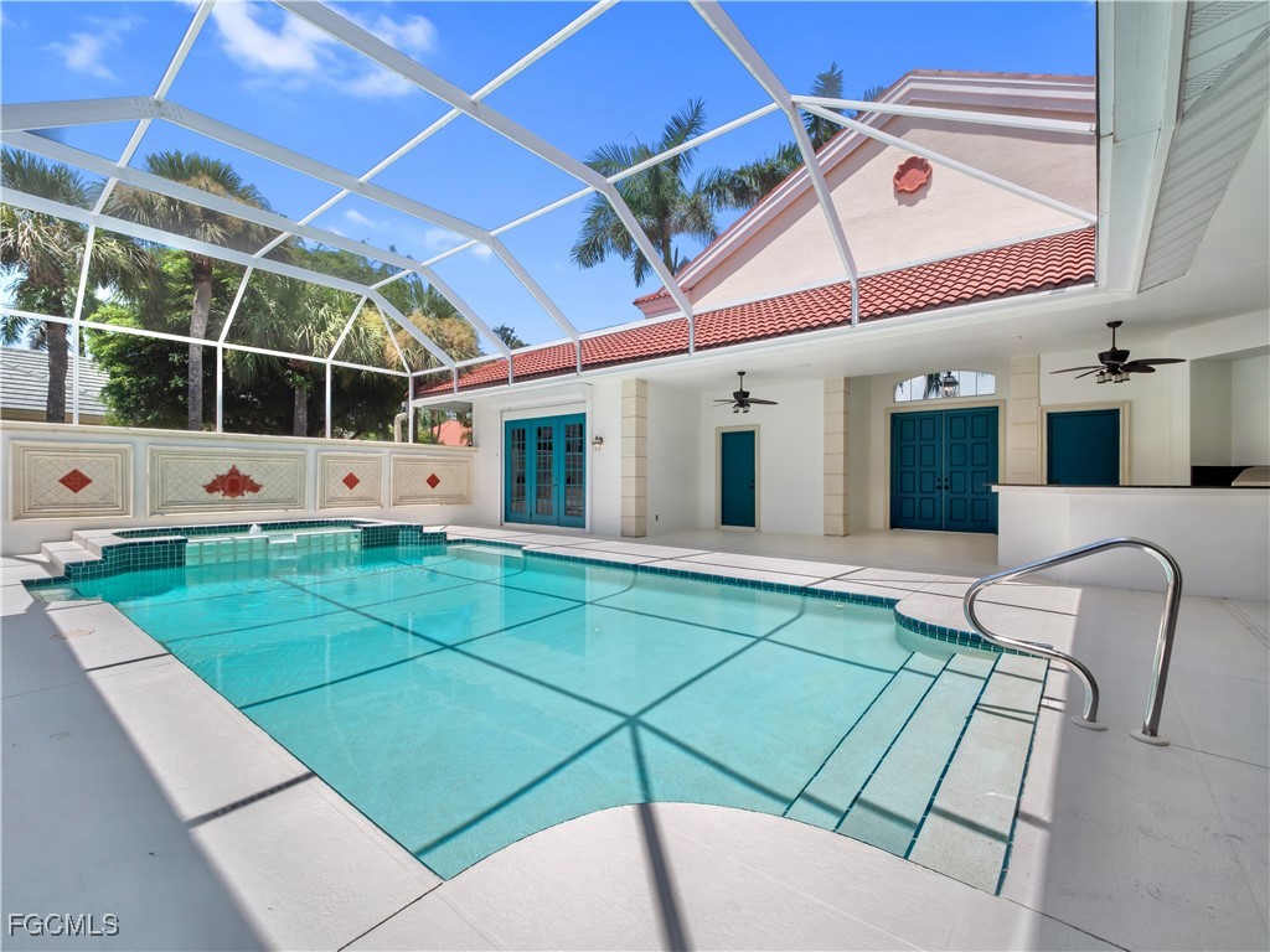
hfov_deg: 102.1
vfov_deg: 85.7
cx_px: 635
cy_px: 476
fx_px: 514
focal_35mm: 14
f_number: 7.1
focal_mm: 7
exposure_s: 1/320
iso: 200
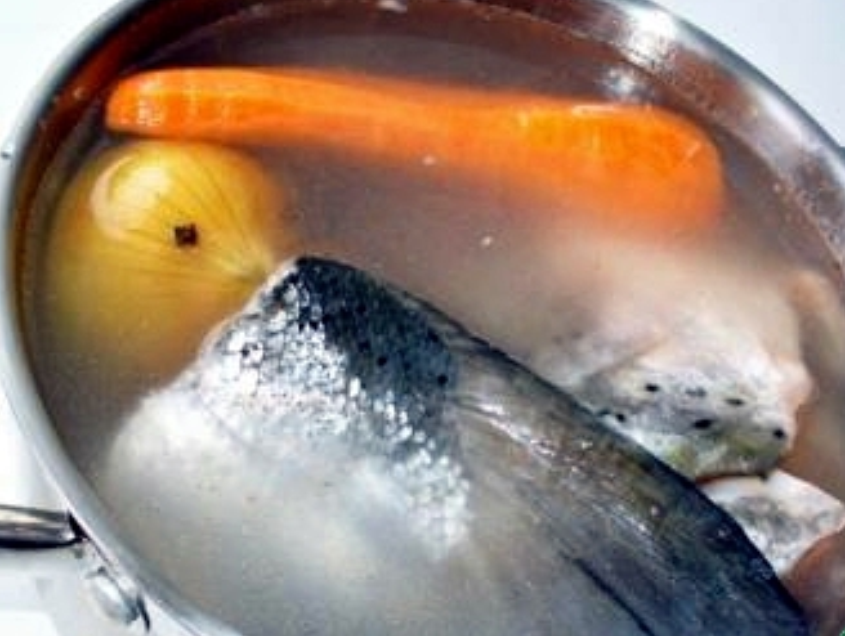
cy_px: 373
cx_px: 407
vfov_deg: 28.6
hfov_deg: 37.4
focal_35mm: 51
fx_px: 1247
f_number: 2.8
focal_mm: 6.1
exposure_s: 1/30
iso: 100
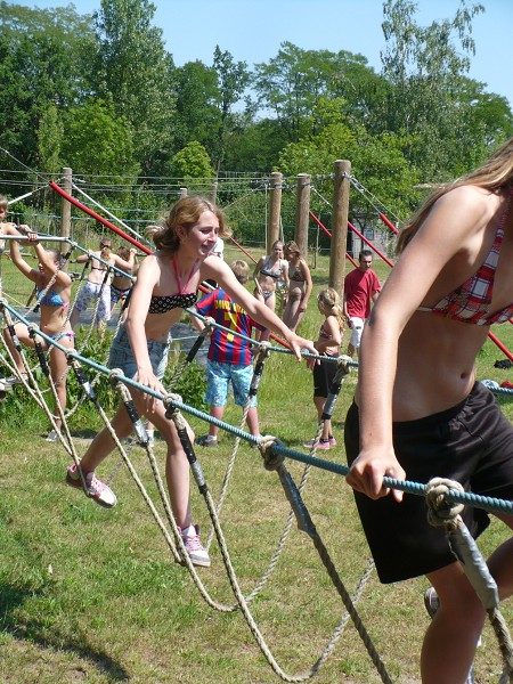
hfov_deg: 24.4
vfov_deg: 32.2
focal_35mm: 60
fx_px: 1186
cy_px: 342
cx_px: 256
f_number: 3.1
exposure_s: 1/800
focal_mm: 9.9
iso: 100
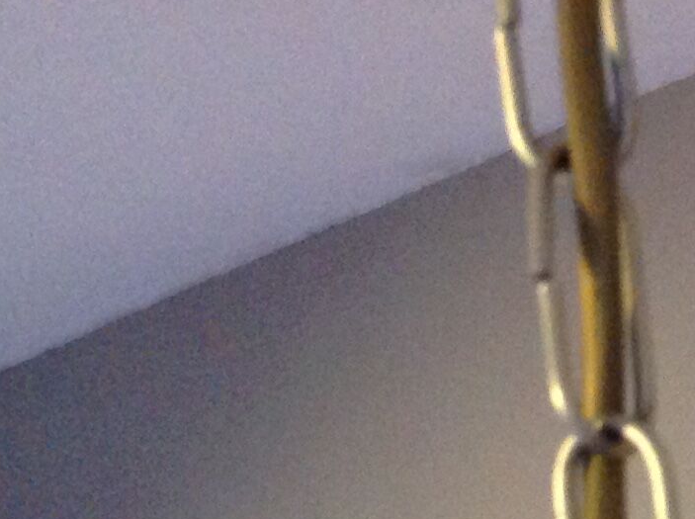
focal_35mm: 129
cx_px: 1170
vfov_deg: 10.7
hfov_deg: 13.9
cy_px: 952
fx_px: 2586
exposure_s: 1/15
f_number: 2.4
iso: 320
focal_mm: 4.28
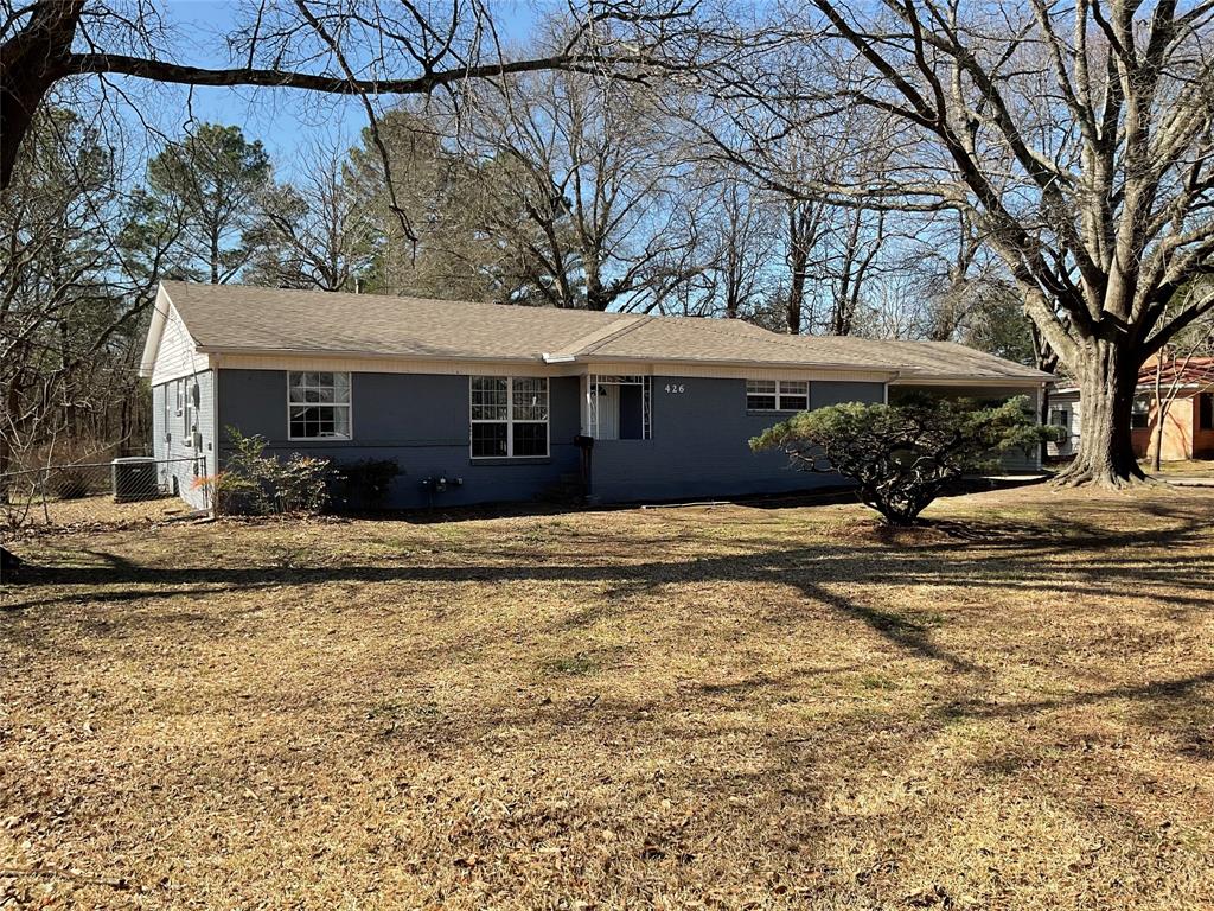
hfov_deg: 61.7
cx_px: 607
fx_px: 1017
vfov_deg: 48.2
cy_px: 456
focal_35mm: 29
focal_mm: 3
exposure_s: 1/898
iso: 16
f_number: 1.8
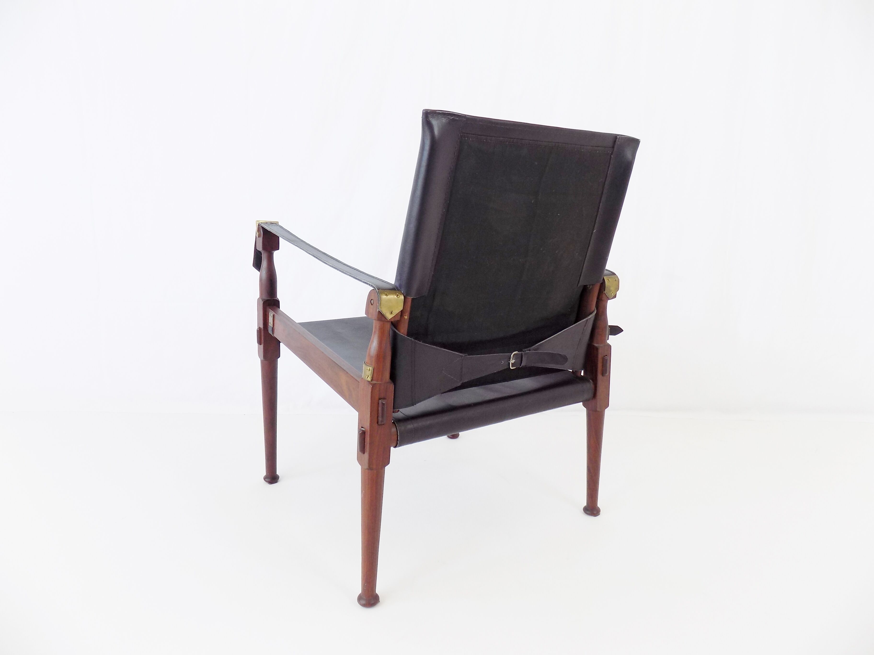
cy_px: 328
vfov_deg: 58.9
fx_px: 581
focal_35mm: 23
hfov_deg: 73.9
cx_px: 437
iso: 80
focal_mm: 4
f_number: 3.1
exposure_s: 1/40
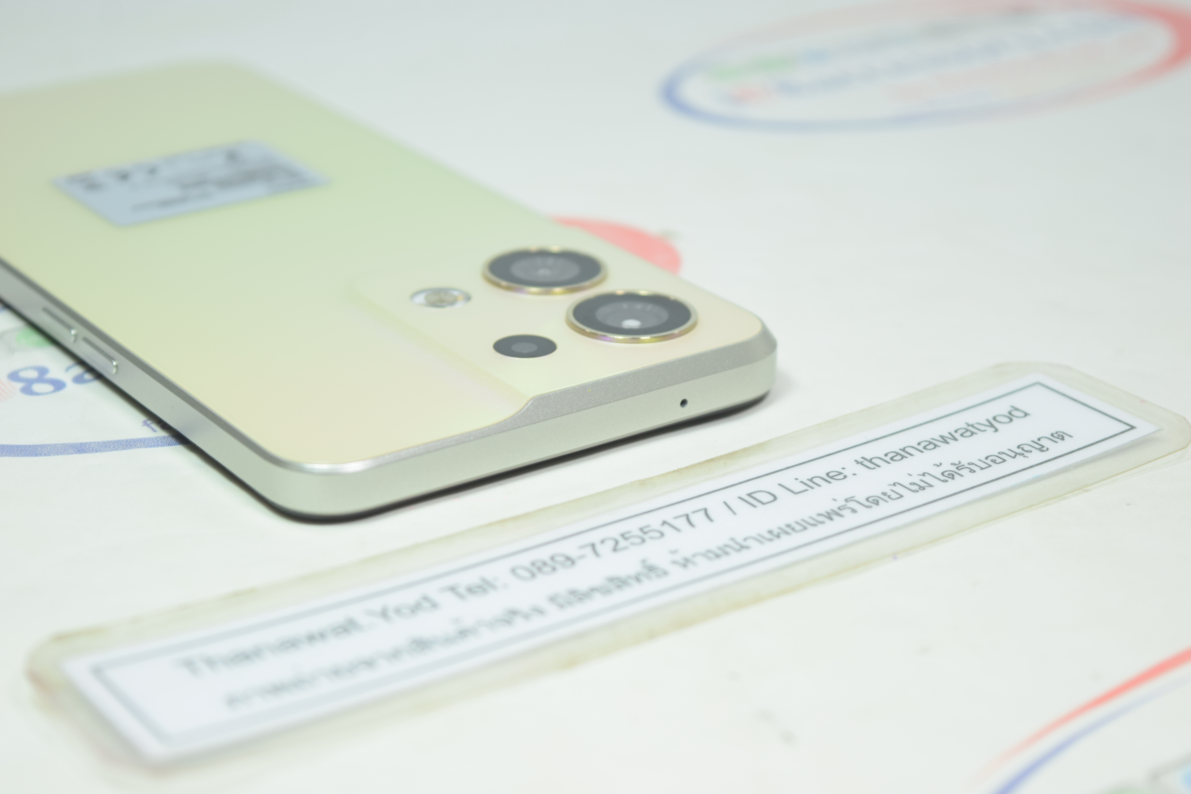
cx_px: 596
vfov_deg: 17.5
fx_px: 2580
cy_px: 397
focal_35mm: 78
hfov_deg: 26.0
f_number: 5.6
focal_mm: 52
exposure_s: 1/80
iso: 400
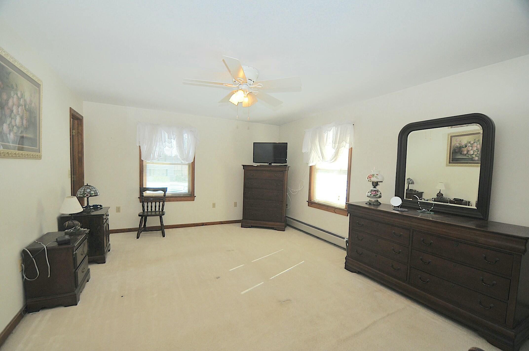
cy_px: 176
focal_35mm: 15
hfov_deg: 100.5
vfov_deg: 77.2
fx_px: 220
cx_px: 264
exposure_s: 1/250
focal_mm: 10
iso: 400
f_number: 3.5
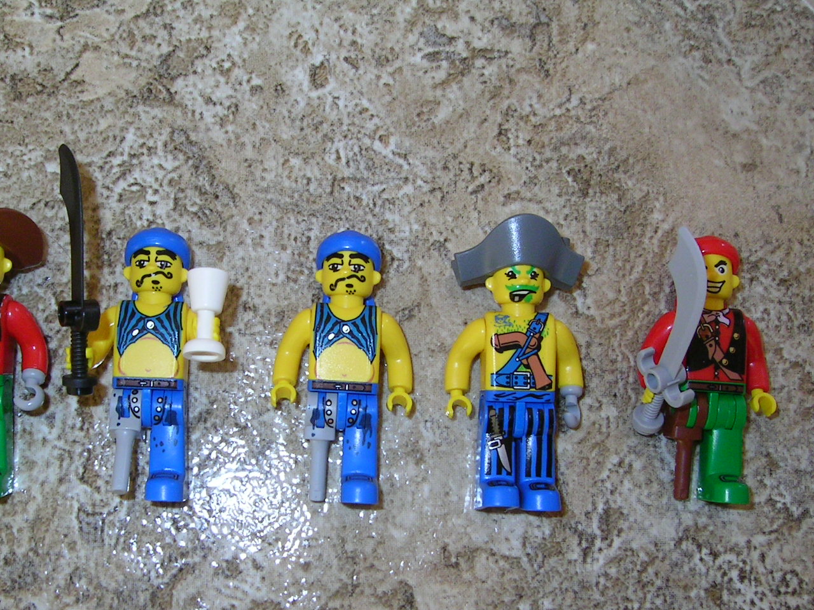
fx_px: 1058
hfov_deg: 42.0
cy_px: 376
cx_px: 356
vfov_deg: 32.1
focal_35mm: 45
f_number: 4.8
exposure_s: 1/30
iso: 100
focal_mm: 5.6
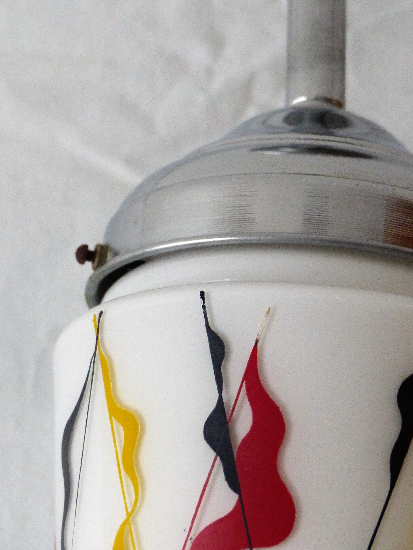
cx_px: 206
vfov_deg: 12.6
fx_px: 2498
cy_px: 275
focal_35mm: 157
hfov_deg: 9.5
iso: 400
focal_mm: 25.6
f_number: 2.8
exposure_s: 1/50
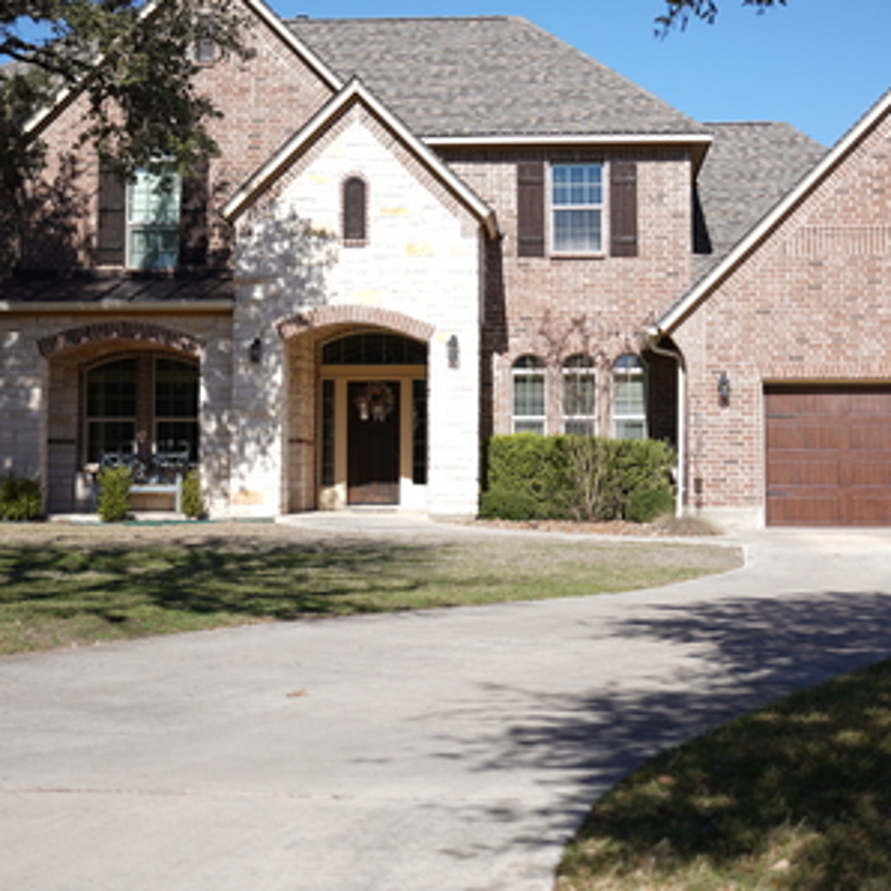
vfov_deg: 26.7
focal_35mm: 64
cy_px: 303
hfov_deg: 26.8
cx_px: 520
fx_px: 1864
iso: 50
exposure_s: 1/1000
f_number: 2.8
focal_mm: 35
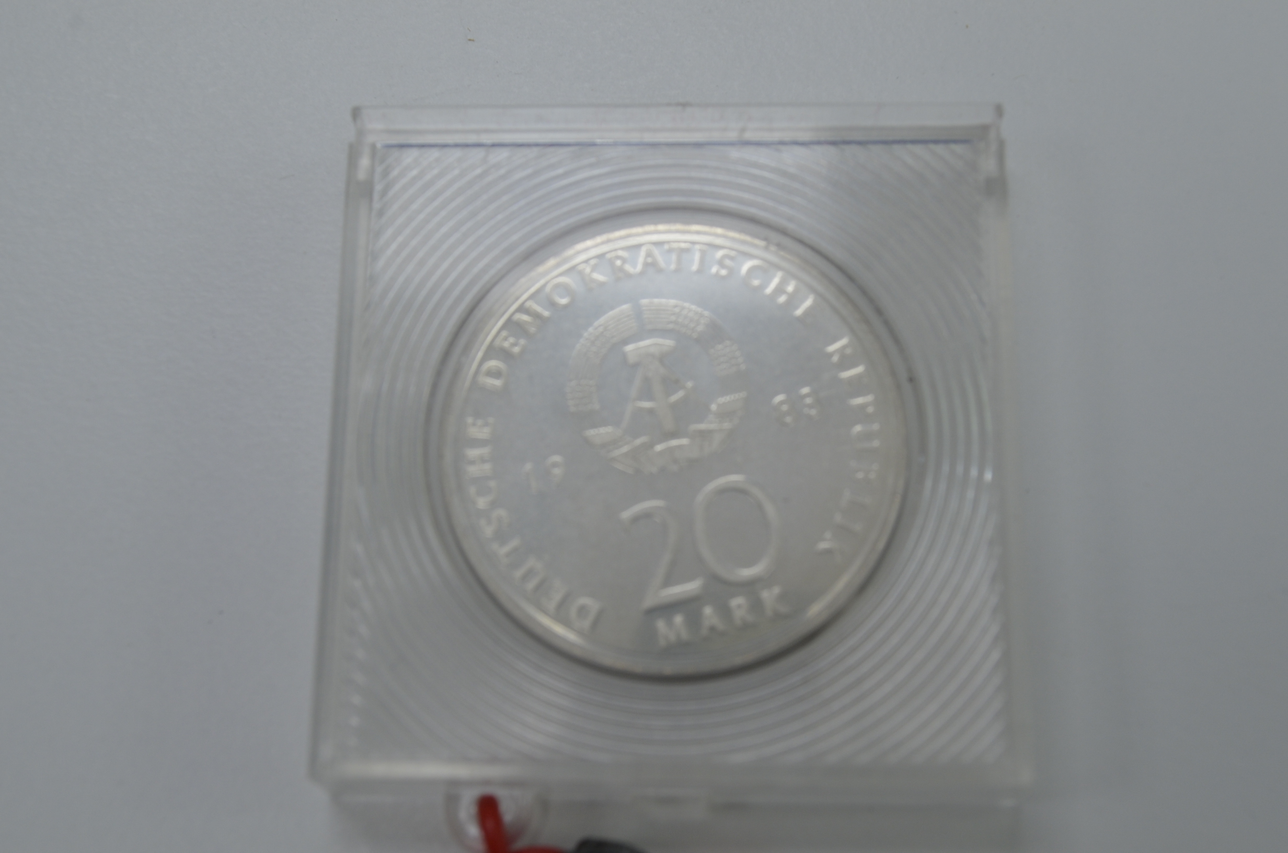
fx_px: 1821
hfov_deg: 39.0
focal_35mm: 51
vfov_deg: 26.4
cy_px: 426
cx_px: 644
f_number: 8
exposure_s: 1/60
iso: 280
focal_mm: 34
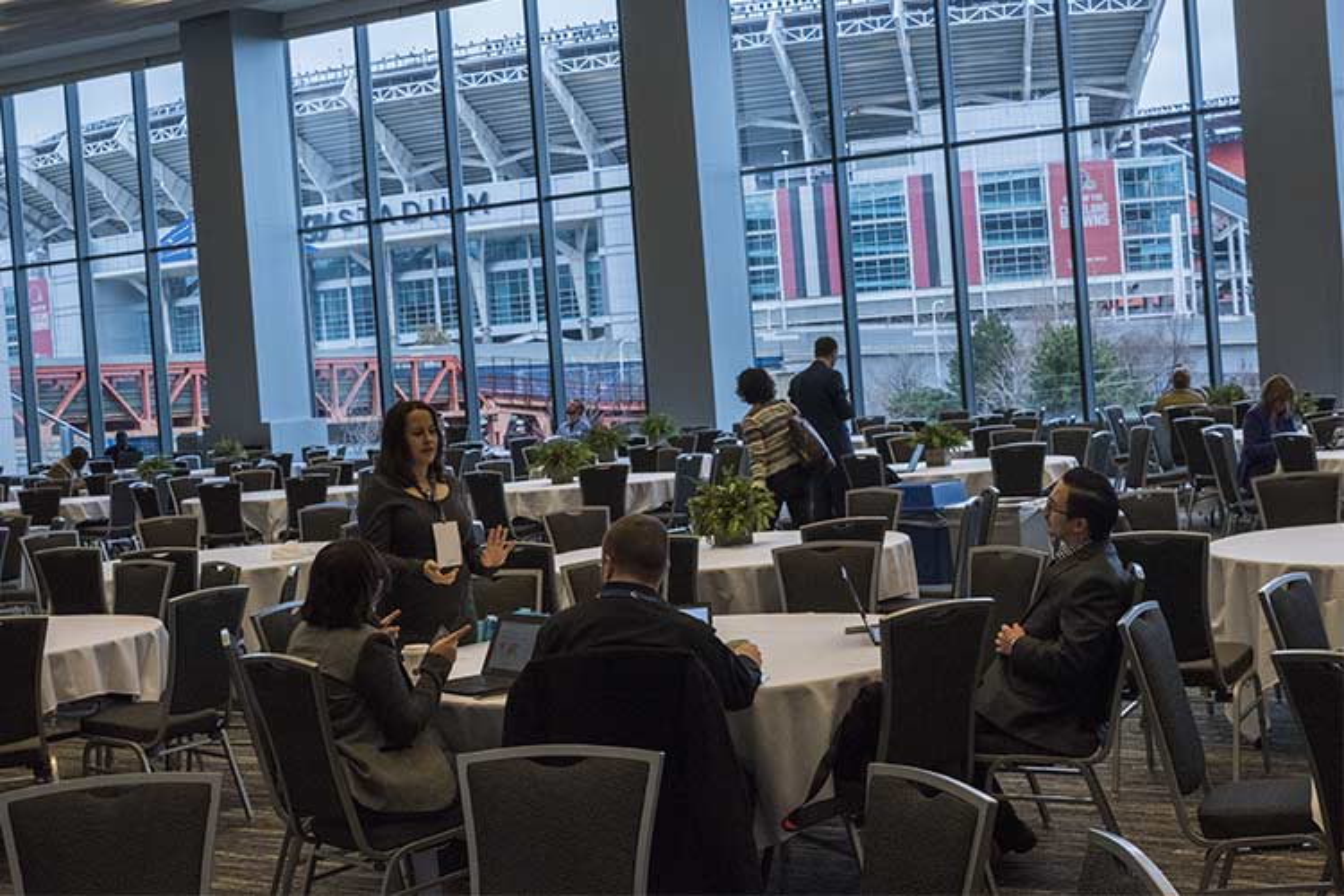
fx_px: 1717
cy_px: 448
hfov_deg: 42.7
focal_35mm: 46
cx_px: 672
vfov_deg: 29.2
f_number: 11
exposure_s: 1/125
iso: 1250
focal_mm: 46
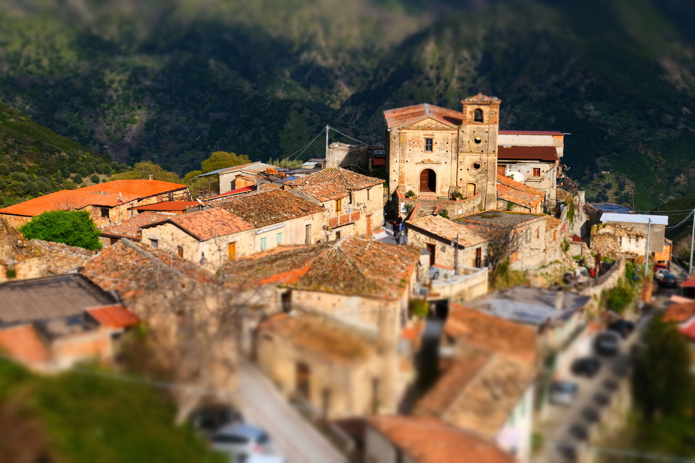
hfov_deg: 35.6
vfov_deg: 24.2
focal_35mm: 56
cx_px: 348
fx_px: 1081
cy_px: 232
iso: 160
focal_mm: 37.4
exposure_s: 1/220
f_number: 8
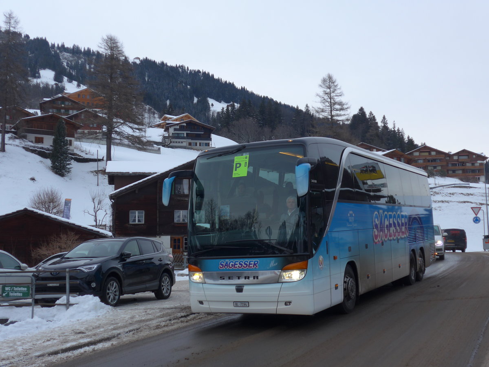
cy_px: 184
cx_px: 244
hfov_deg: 42.9
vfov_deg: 32.9
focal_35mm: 44
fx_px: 622
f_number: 2.8
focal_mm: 9
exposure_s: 1/200
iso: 80
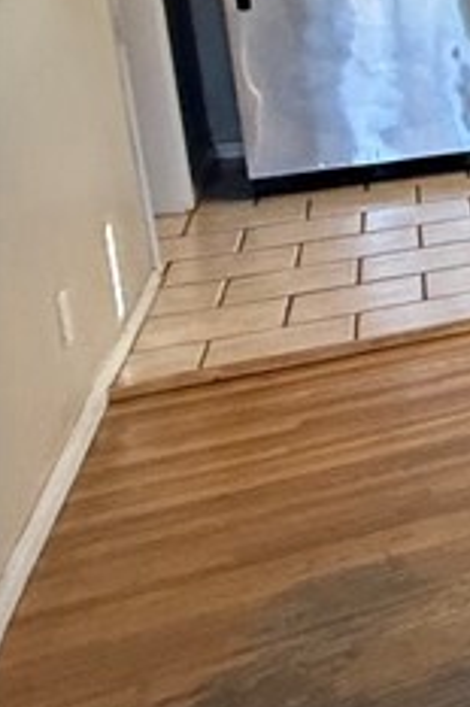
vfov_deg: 29.4
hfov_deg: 10.3
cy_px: 0
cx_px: 1543
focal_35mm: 64
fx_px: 1255
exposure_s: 1/128
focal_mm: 2.22
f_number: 2.2
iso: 500
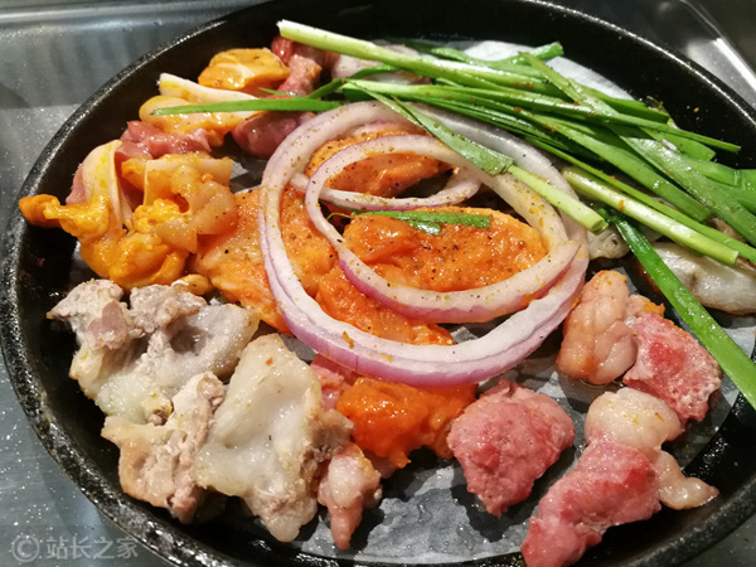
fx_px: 590
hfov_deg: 65.3
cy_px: 284
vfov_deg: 51.4
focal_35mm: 27
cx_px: 378
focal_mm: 3.84
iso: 400
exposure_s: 1/25
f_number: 2.2
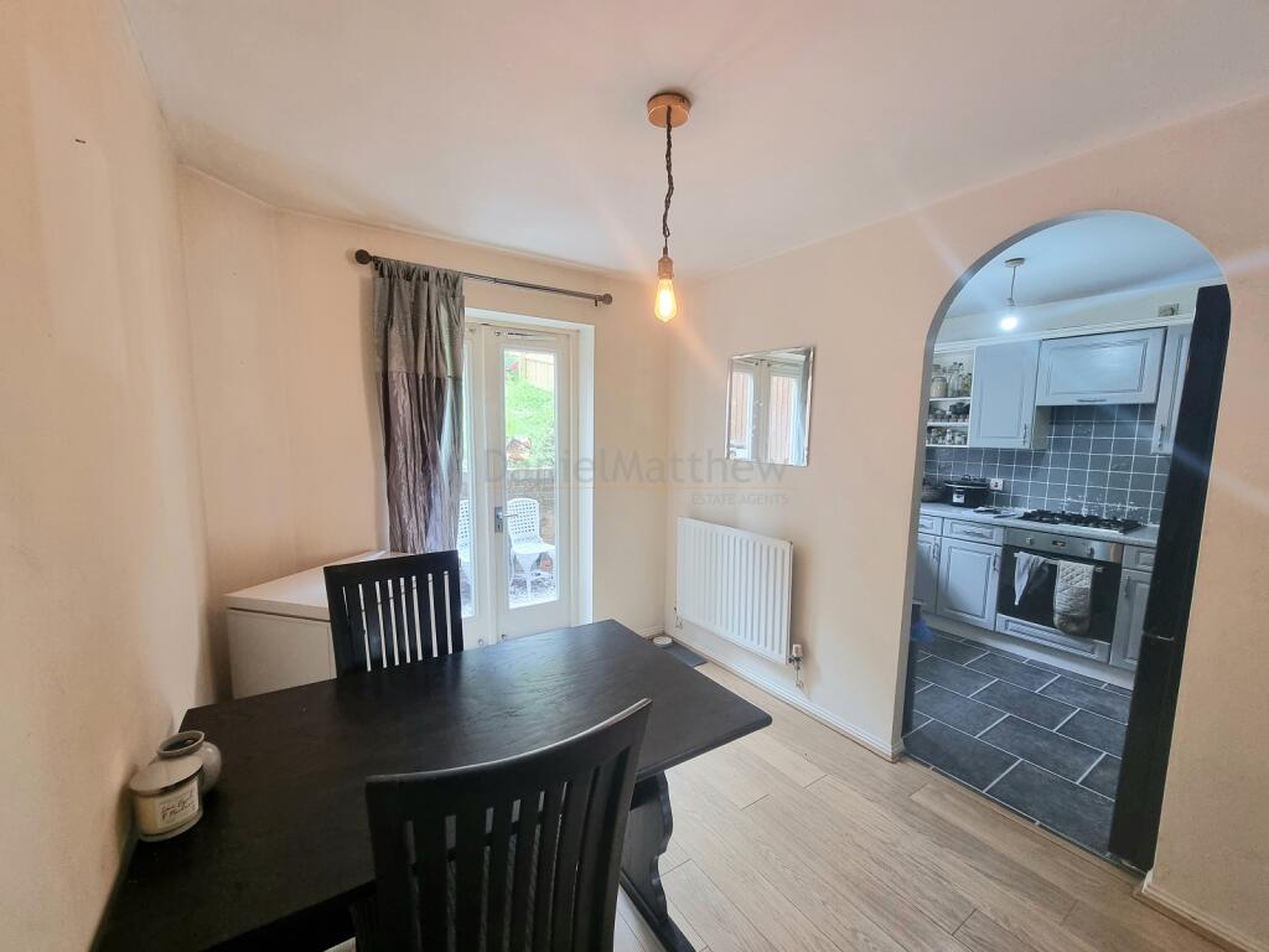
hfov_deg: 106.2
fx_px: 477
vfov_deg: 89.9
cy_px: 476
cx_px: 634
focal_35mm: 13
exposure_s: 1/50
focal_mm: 2.2
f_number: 2.2
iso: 160
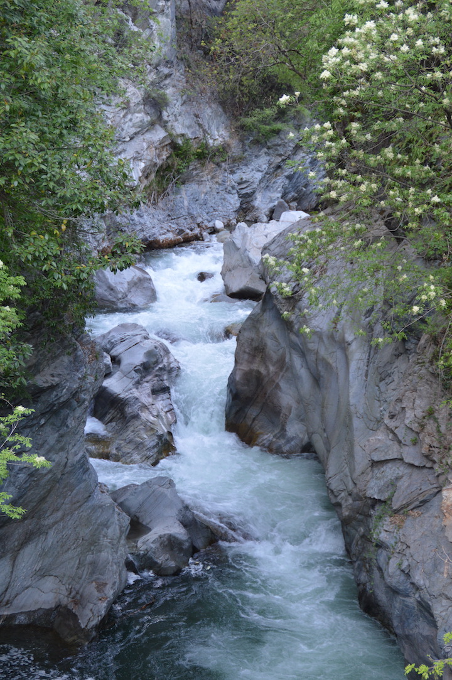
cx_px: 226
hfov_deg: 21.5
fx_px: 1189
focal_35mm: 63
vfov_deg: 31.9
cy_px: 340
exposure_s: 1/100
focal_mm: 42
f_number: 5
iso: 400
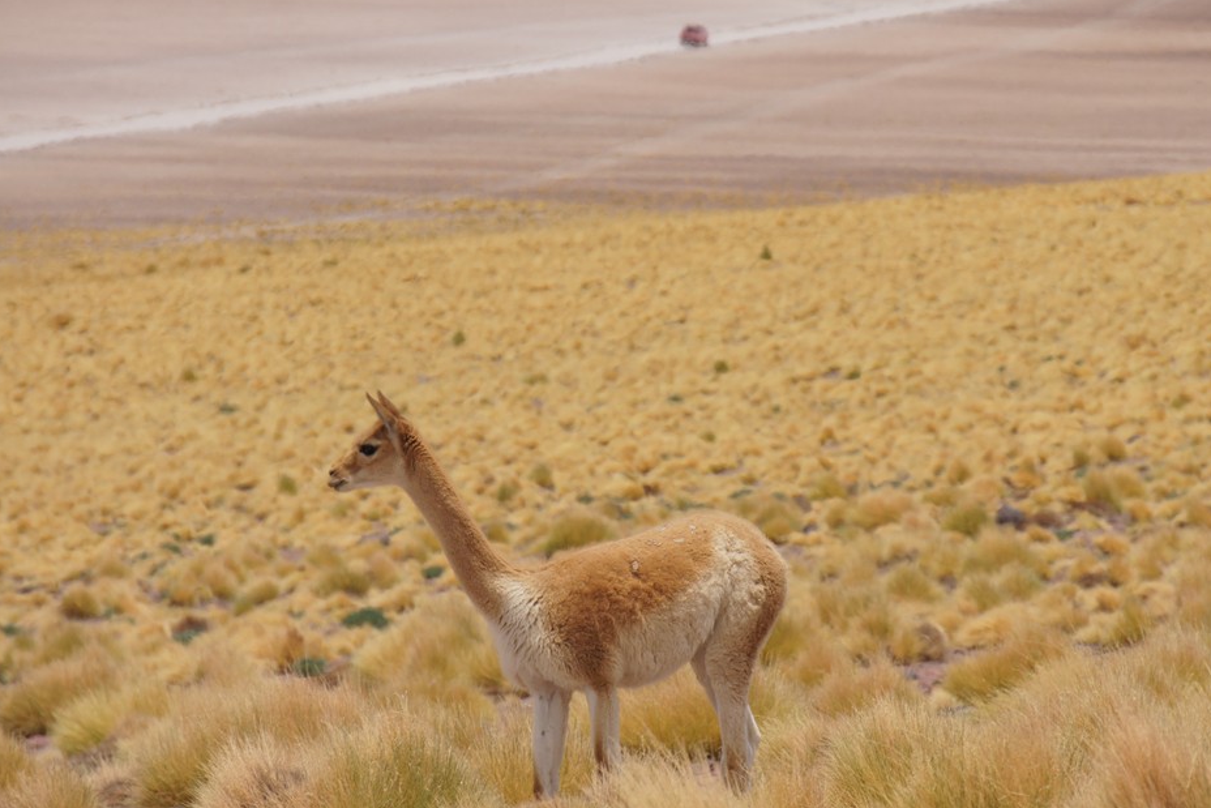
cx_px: 702
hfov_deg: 5.6
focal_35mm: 367
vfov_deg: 3.7
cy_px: 424
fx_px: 12347
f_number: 9
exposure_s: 1/640
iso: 200
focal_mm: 210
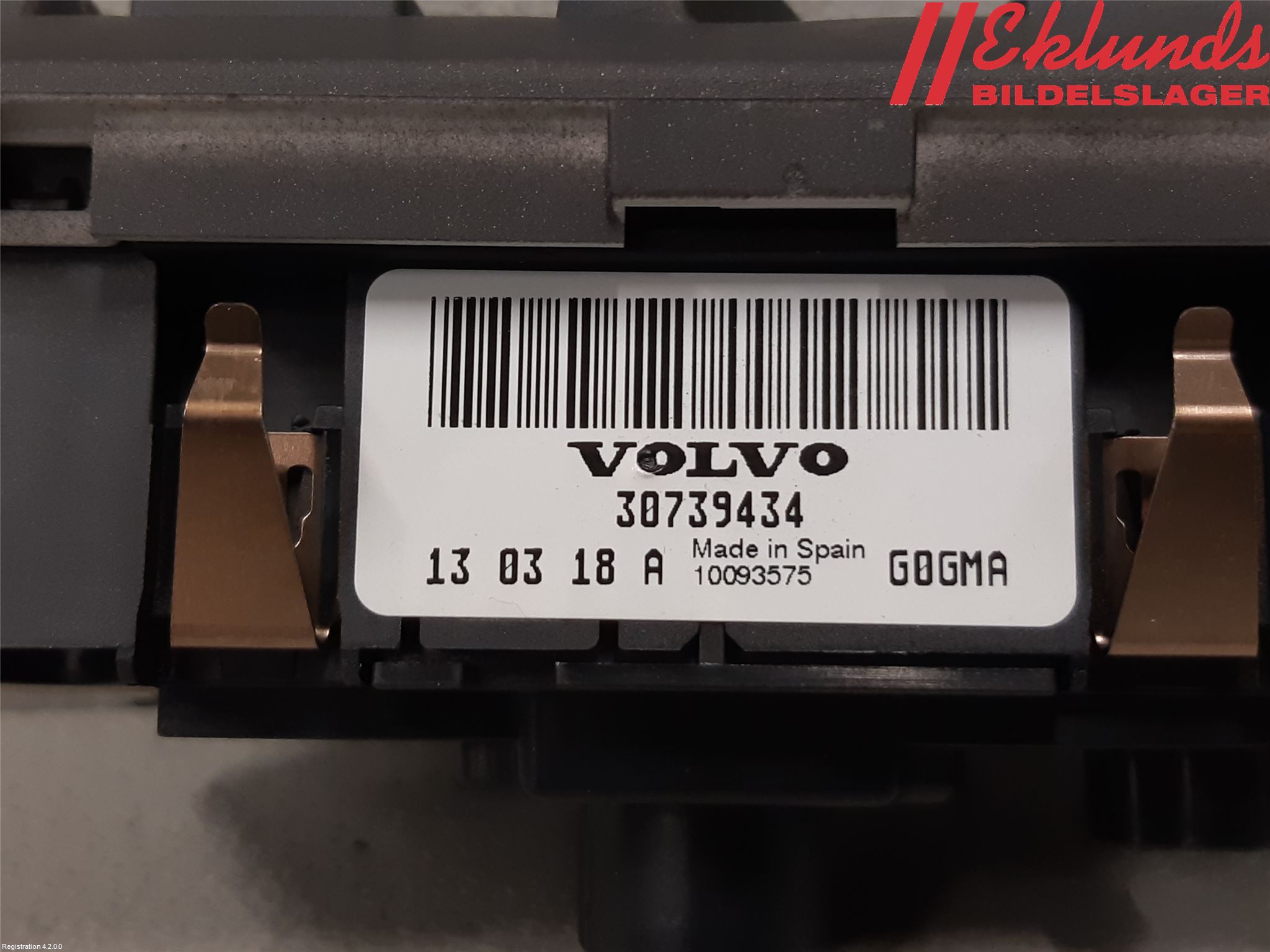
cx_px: 635
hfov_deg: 67.3
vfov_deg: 53.1
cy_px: 476
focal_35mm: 26
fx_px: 954
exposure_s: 1/50
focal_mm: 3.93
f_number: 1.7
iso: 100
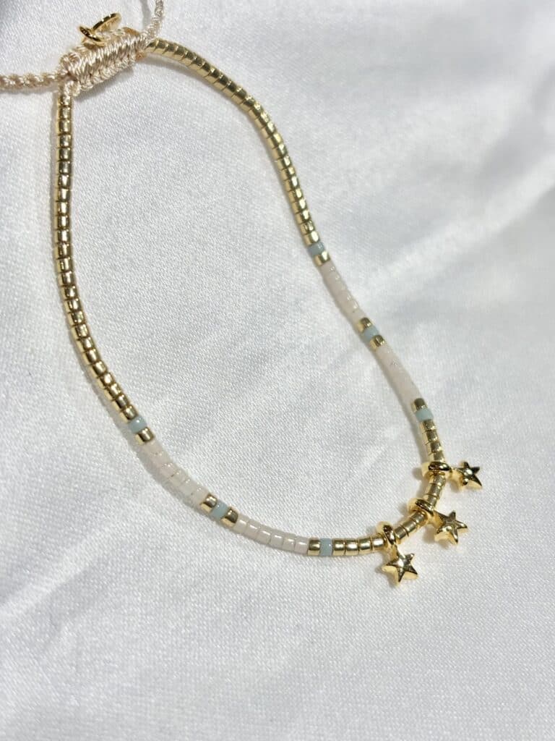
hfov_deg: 28.0
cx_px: 278
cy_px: 370
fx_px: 1112
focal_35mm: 52
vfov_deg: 36.8
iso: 32
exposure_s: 1/430
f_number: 1.6
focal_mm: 5.96
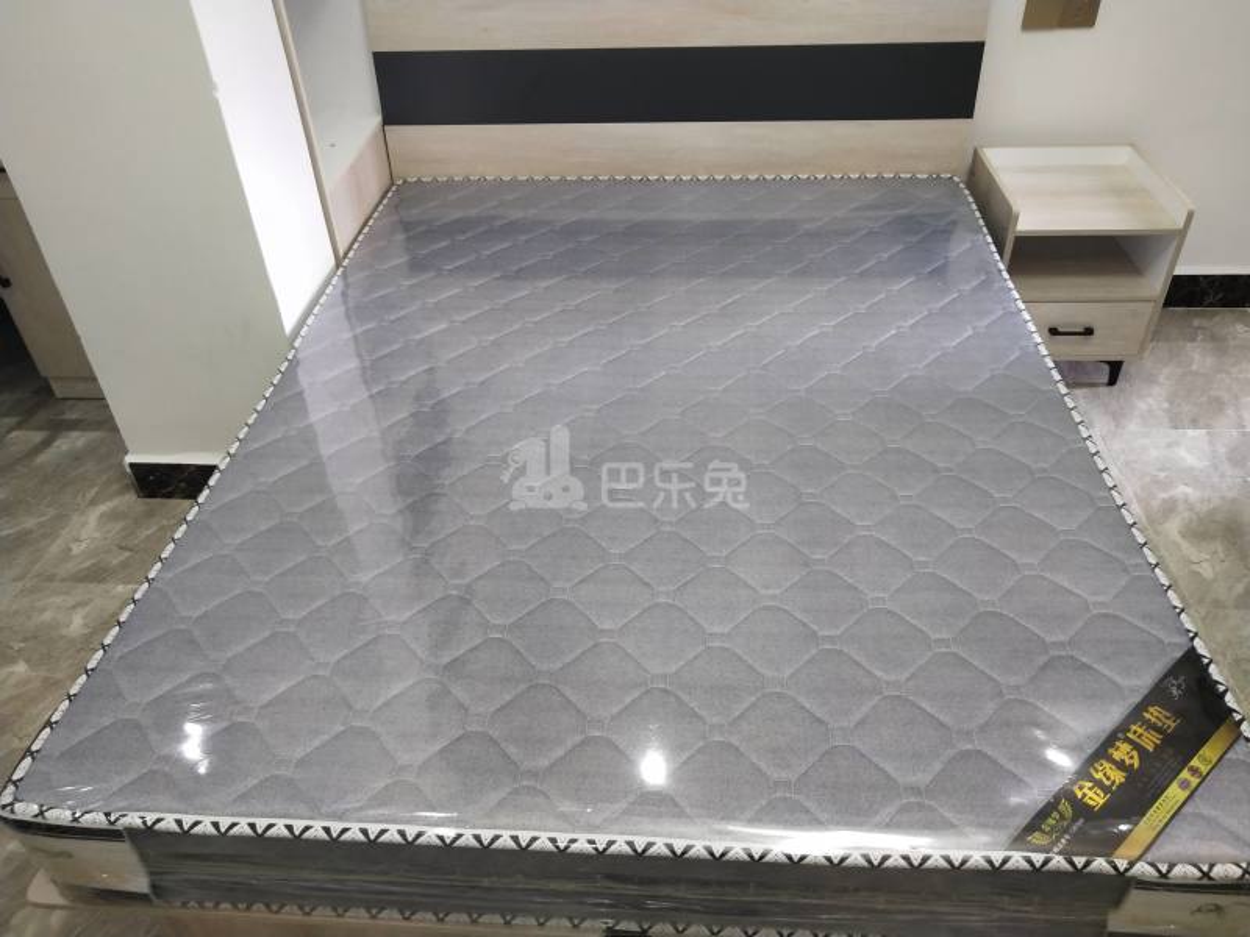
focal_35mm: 30
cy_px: 468
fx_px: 1083
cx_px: 625
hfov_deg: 60.0
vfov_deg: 46.8
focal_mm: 3.95
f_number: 1.8
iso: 124
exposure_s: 1/60
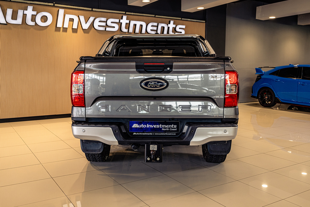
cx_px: 155
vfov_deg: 37.9
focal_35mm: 35
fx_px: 301
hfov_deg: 54.4
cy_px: 104
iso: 500
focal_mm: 35
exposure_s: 1/125
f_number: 4.5
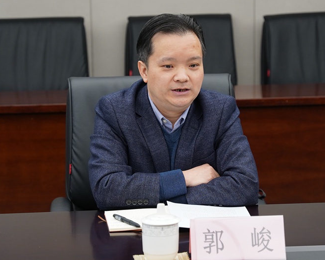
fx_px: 769
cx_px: 160
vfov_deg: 19.2
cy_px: 131
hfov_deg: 23.9
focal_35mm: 80
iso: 500
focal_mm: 70
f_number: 4
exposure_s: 1/80
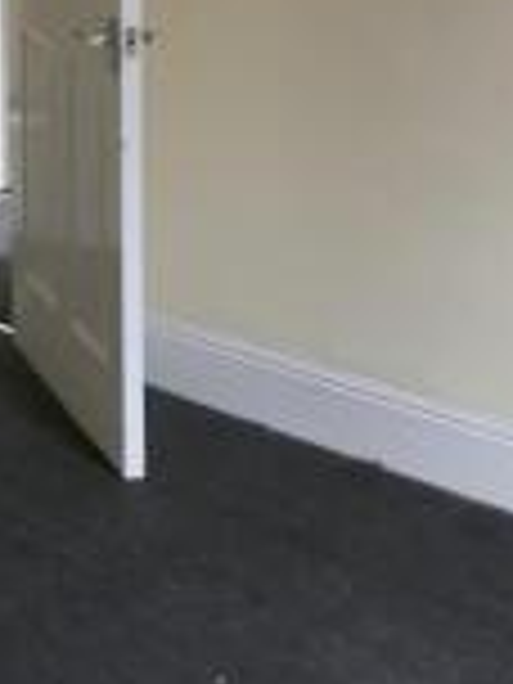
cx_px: -135
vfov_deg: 21.2
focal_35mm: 89
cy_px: -11
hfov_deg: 15.8
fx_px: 1759
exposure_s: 1/33
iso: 64
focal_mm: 3.3
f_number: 2.4
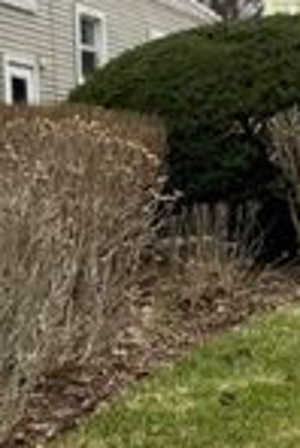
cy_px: 322
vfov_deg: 16.7
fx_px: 1521
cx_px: 612
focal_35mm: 122
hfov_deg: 10.3
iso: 50
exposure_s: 1/419
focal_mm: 5.1
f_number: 1.6
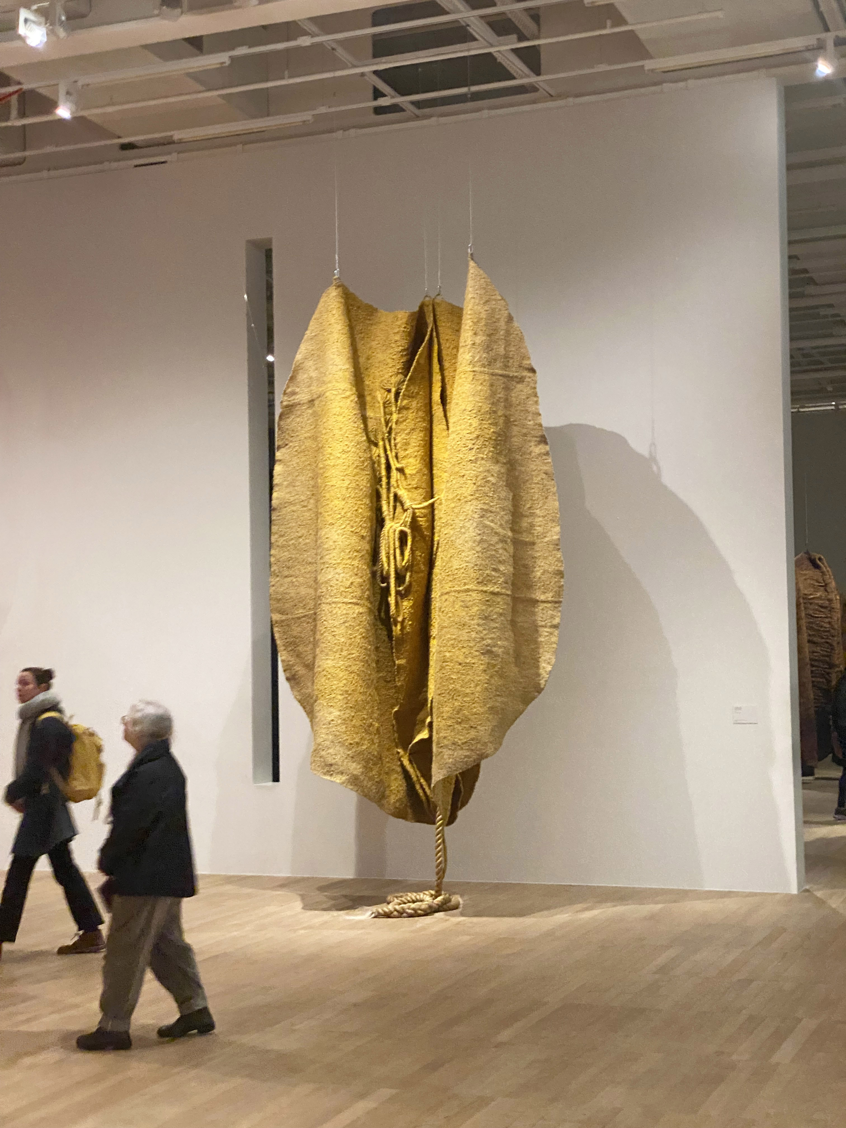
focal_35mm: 52
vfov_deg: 36.8
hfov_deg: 28.0
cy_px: 564
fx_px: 1694
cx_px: 423
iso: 640
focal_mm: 6
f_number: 2
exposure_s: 1/33
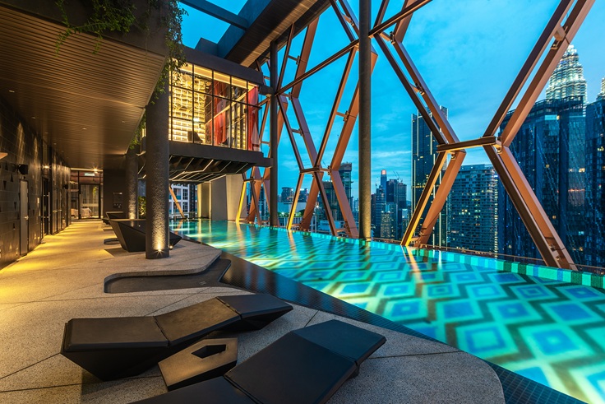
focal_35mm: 15
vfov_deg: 77.4
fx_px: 252
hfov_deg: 100.4
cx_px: 302
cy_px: 202
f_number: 16
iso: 100
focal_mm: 15
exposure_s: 4
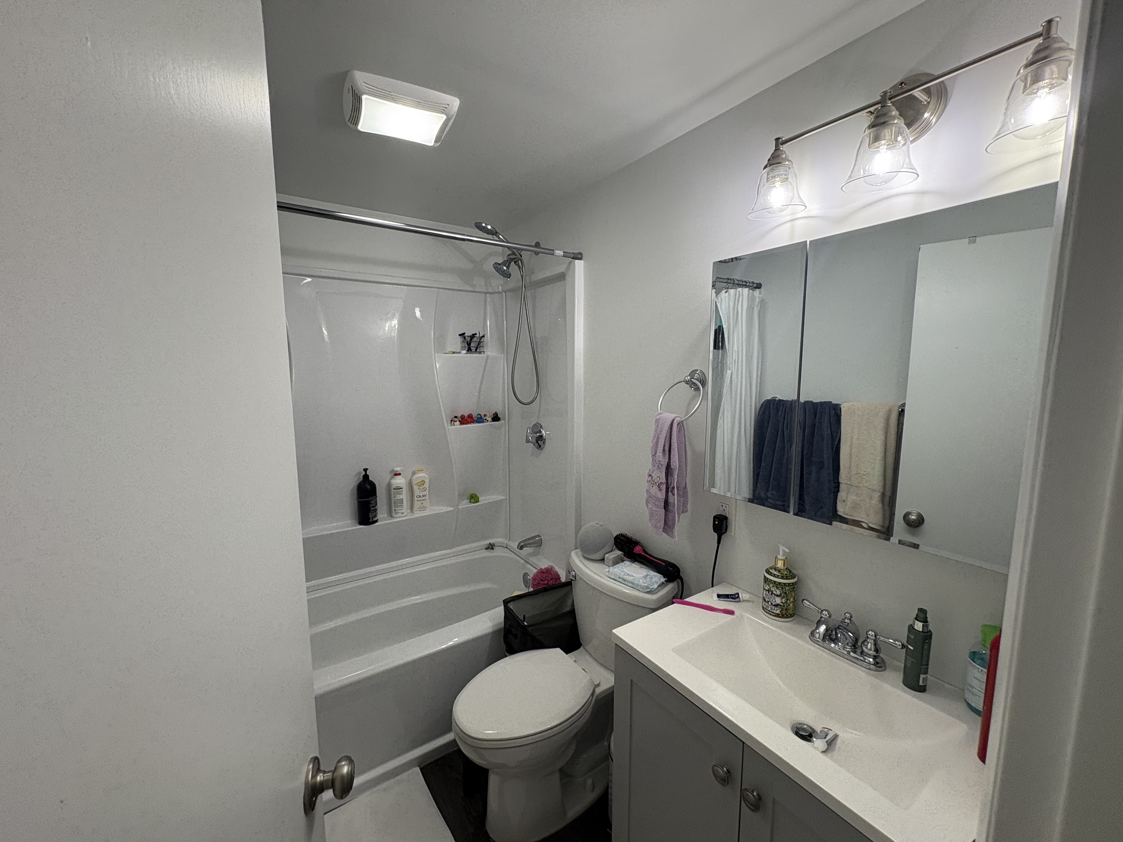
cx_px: 562
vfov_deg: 85.7
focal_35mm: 14
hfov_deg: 102.1
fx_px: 454
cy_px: 421
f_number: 2.2
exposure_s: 1/120
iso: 160
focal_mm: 2.22
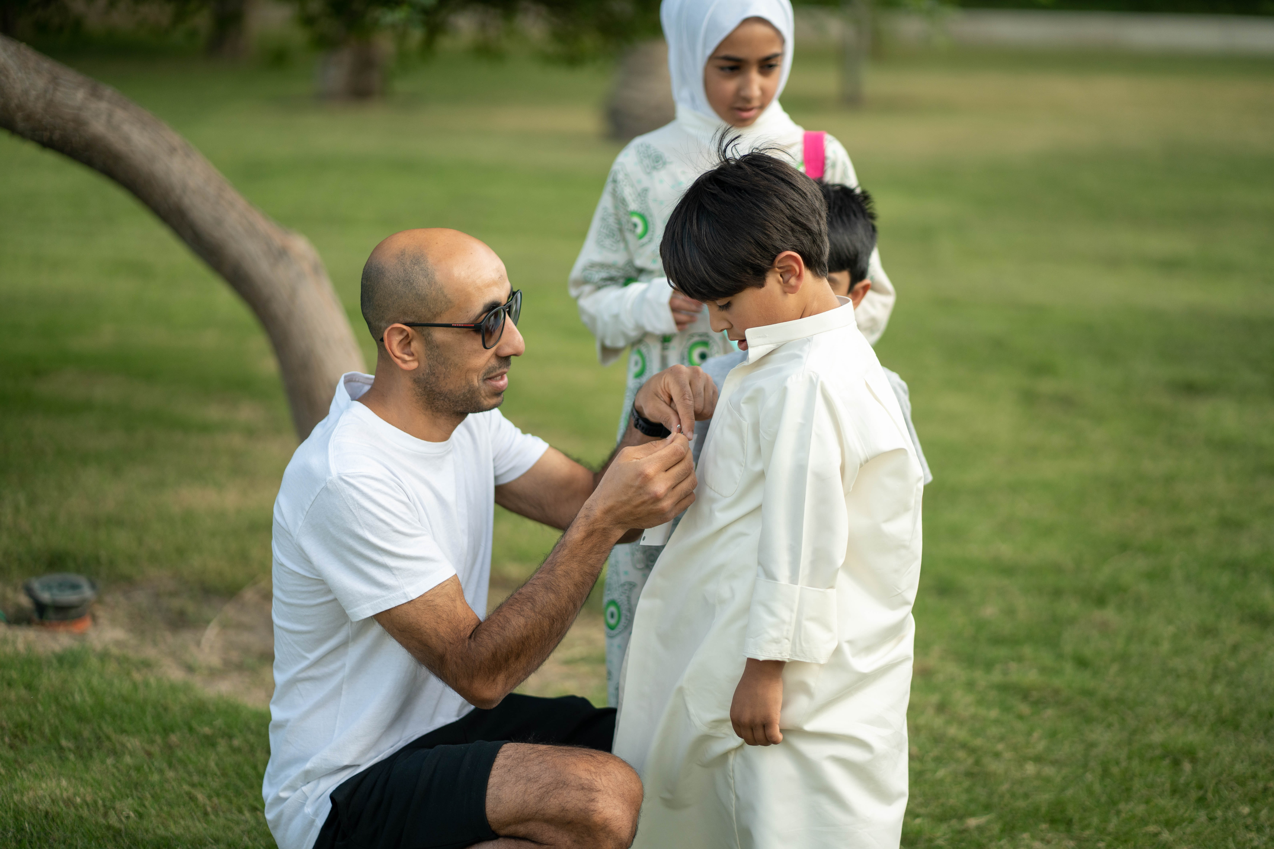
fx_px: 3008
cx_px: 637
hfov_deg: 23.9
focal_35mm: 85
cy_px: 424
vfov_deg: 16.1
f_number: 1.8
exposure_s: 1/1000
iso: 250
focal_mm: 85
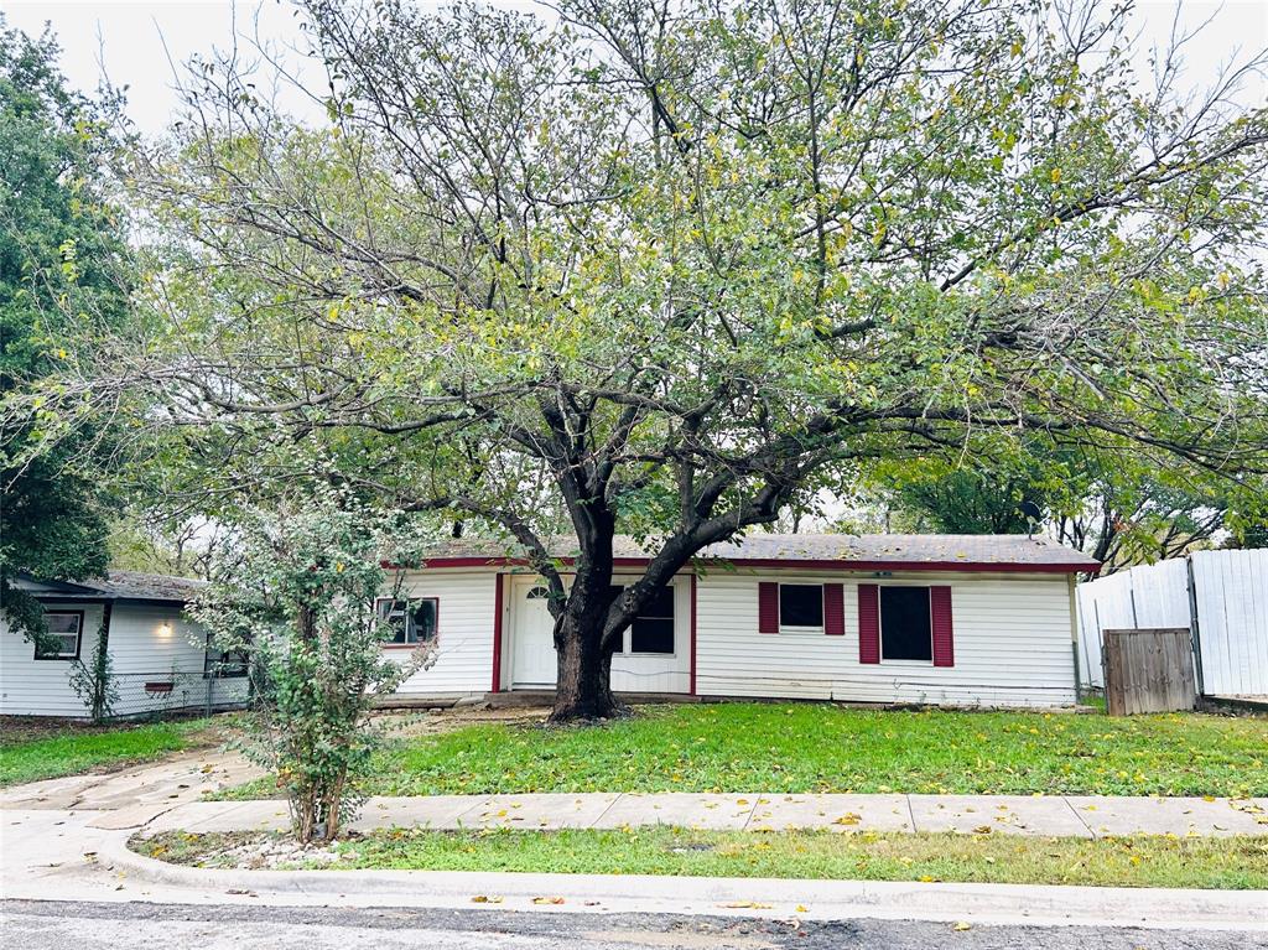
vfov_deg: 53.0
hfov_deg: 67.3
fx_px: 952
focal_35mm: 26
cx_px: 634
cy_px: 475
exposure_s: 1/259
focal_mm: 5.7
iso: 40
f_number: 1.5
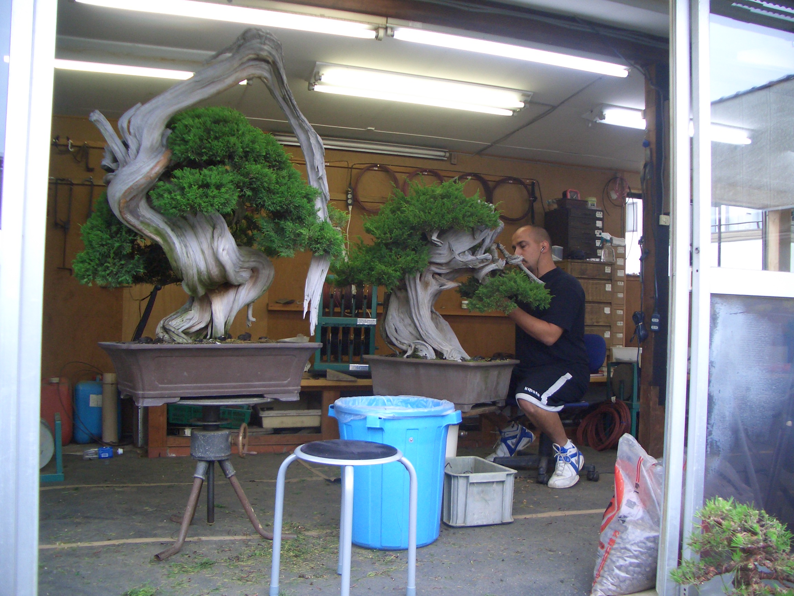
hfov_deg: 52.6
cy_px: 298
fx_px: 803
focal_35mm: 35
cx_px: 397
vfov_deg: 40.7
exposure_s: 1/60
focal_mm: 5.8
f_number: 2.6
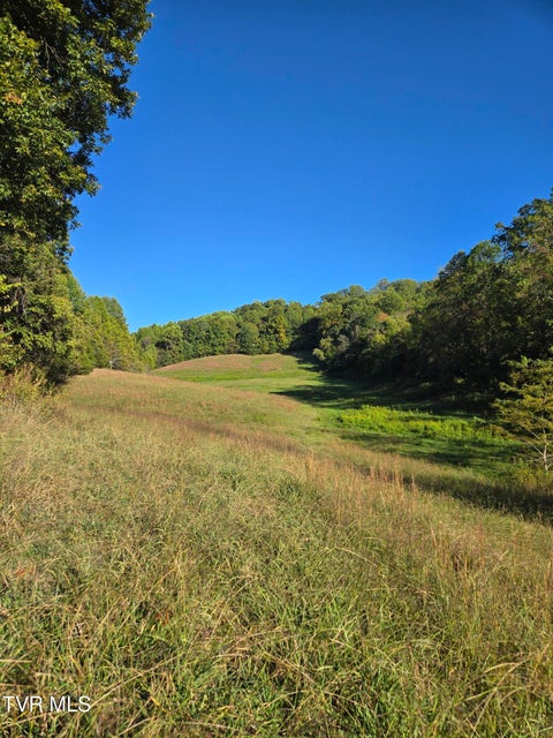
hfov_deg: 58.9
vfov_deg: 73.9
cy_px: 369
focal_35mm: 23
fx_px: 490
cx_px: 276
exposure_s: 1/1414
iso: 25
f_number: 1.8
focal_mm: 5.4
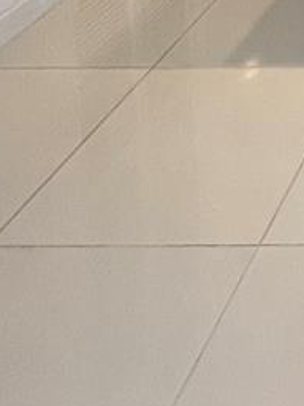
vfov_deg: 20.6
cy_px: -347
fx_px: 714
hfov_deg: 17.1
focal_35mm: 61
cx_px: 621
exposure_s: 1/120
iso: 200
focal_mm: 1.57
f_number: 1.8
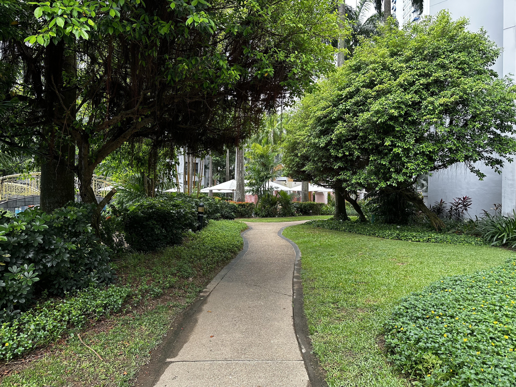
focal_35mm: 24
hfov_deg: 71.6
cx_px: 258
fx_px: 358
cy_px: 194
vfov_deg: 56.8
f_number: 1.78
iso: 80
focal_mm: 6.86
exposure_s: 1/301
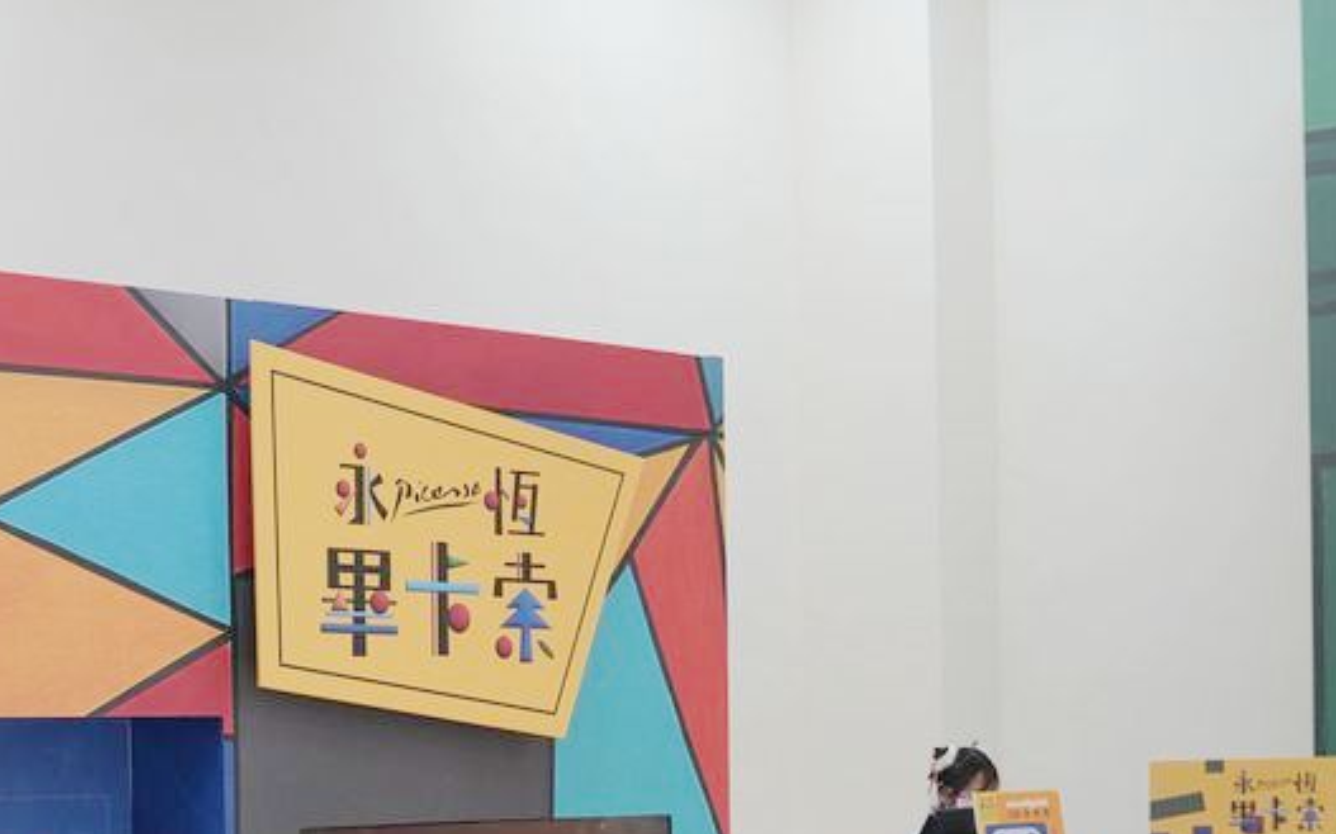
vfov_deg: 19.4
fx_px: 2366
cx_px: 317
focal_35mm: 65
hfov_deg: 30.9
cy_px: 829
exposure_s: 1/160
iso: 1600
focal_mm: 28
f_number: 3.5
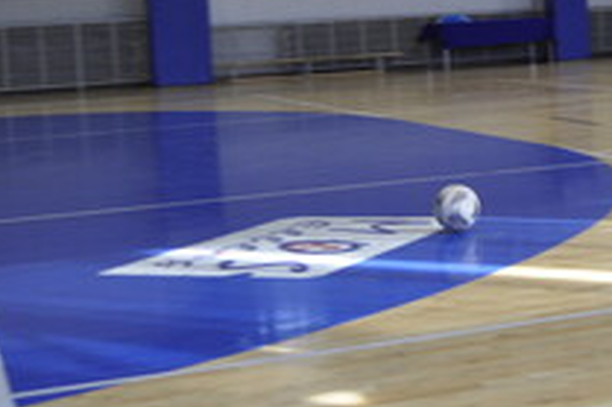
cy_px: 114
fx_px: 1461
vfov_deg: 15.8
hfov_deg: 22.7
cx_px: 609
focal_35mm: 86
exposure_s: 1/100
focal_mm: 28
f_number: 5
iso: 400
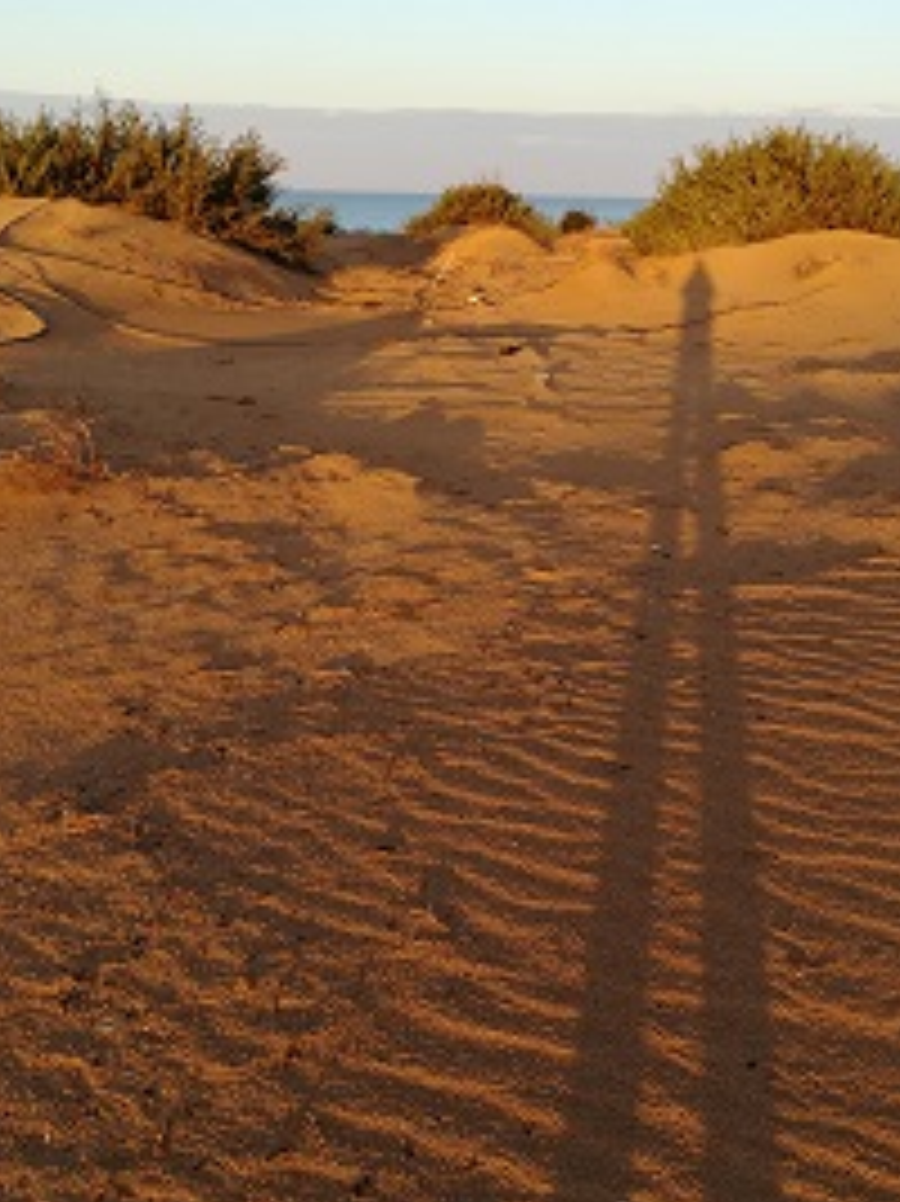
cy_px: 608
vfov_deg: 47.9
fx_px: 1353
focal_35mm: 39
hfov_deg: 36.7
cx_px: 513
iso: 50
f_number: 2.2
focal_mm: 3.83
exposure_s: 1/226
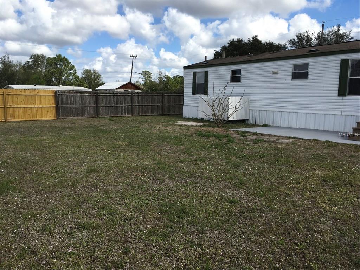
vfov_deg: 48.2
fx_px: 302
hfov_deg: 61.7
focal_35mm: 29
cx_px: 180
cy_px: 135
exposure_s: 1/1876
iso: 25
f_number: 2.2
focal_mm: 4.15
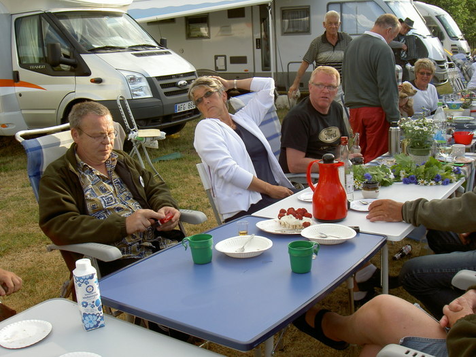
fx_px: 536
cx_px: 238
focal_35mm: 39
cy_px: 178
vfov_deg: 36.8
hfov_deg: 47.9
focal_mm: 8
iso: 50
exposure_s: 1/125
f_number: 4.7
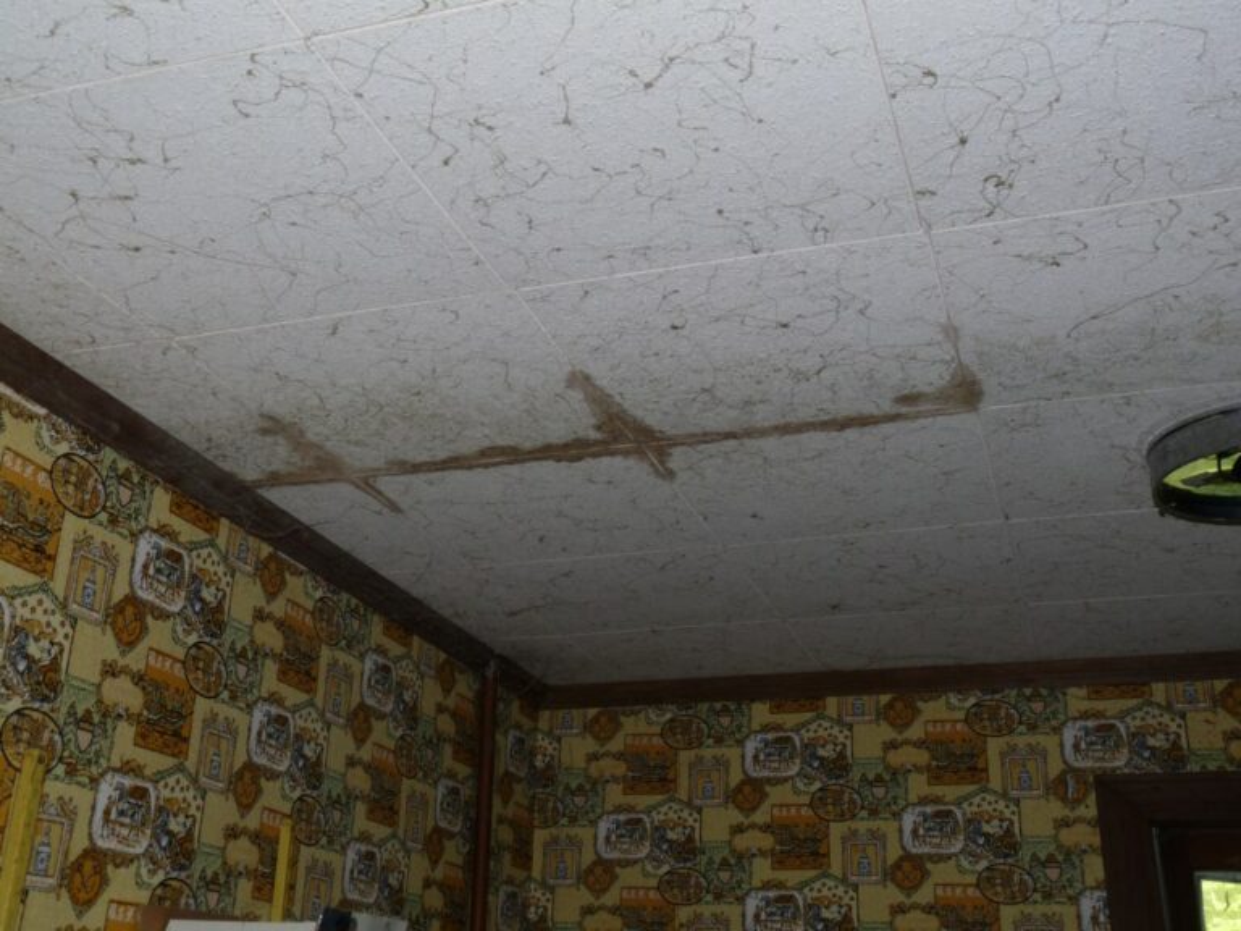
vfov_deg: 36.0
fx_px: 1434
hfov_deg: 46.8
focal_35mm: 40
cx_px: 620
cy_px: 466
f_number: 4.5
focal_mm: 7.1
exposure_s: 1/30
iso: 100
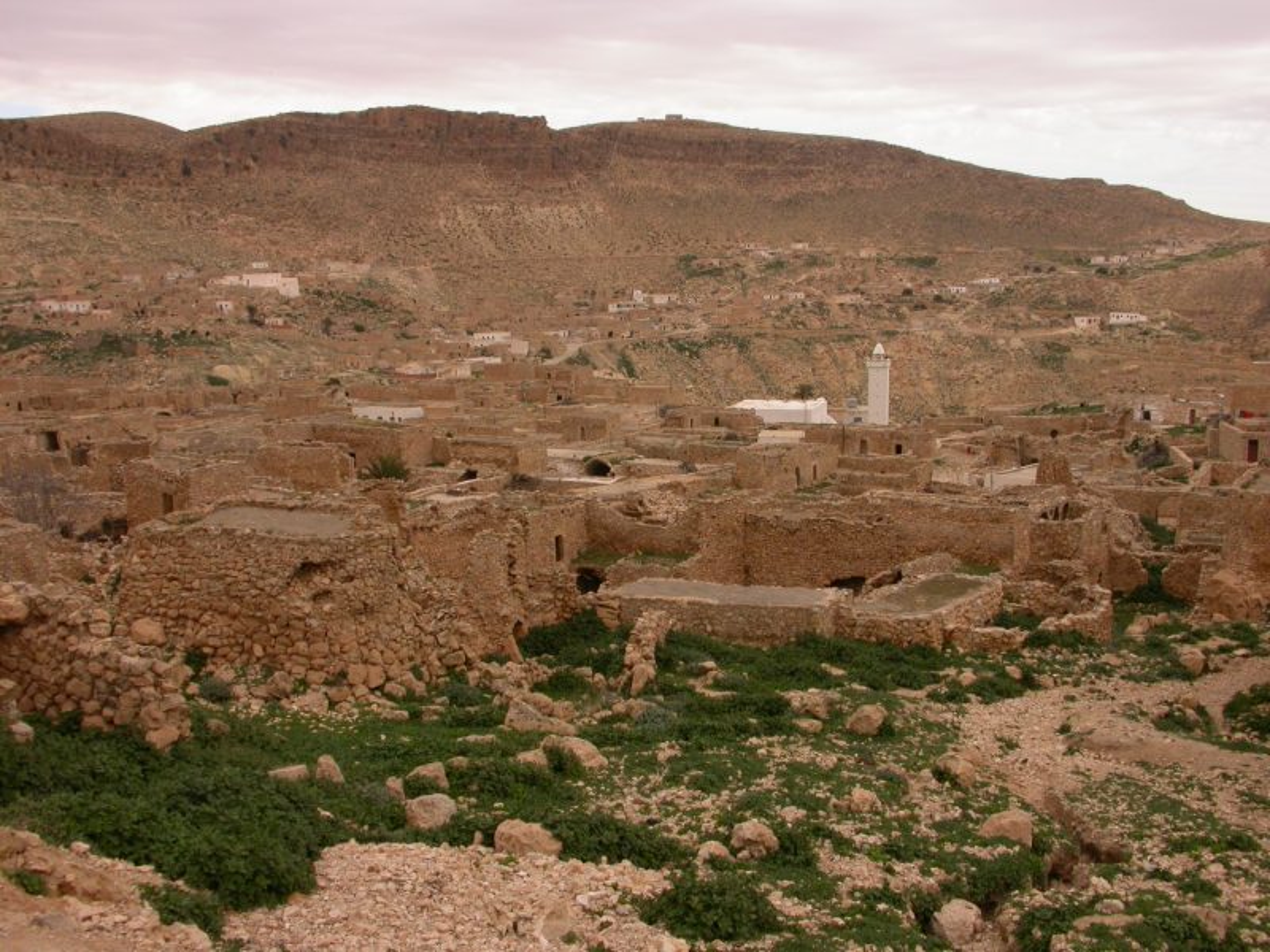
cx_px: 635
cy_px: 476
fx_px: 2091
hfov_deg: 33.8
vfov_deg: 25.7
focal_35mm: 57
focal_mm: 11.8
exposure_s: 1/192
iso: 100
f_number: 6.1
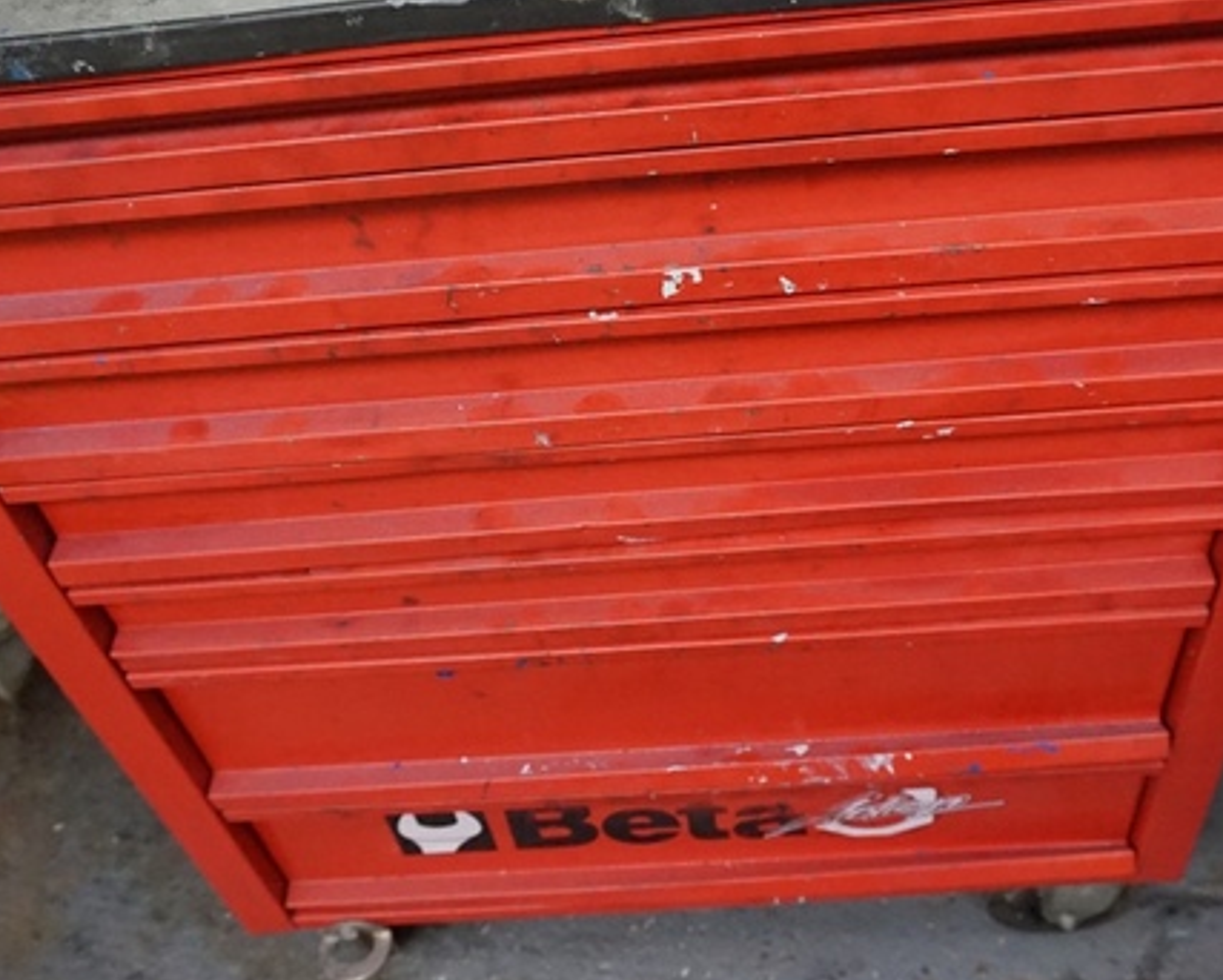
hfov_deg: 47.9
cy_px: 438
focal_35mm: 38
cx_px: 666
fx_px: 1376
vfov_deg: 39.1
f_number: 3.5
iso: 3200
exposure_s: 1/80
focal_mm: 16
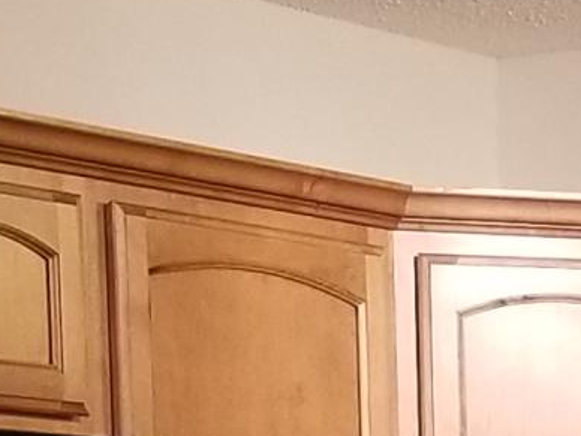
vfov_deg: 6.9
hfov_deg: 9.1
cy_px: 1113
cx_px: 1268
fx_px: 3374
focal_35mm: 201
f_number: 1.7
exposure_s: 1/24
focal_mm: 4.25
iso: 125
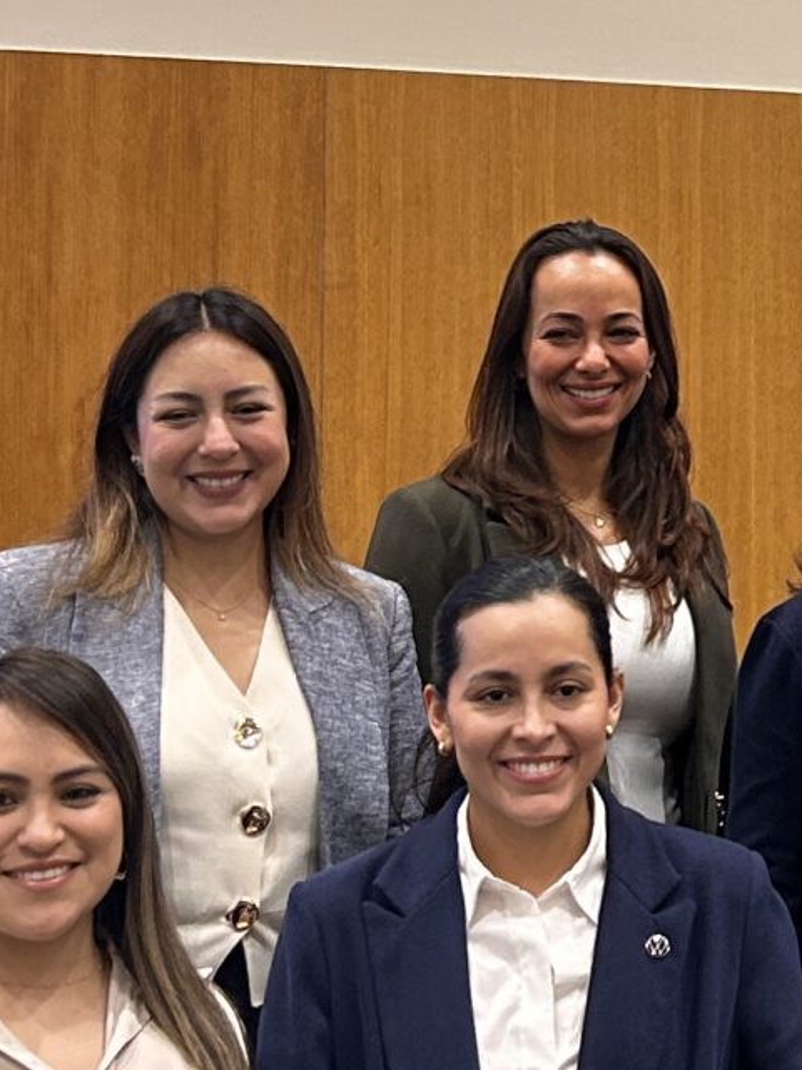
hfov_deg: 13.6
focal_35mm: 104
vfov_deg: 18.8
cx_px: 1079
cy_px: 294
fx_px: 3213
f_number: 1.5
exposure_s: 1/65
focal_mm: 5.7
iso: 125
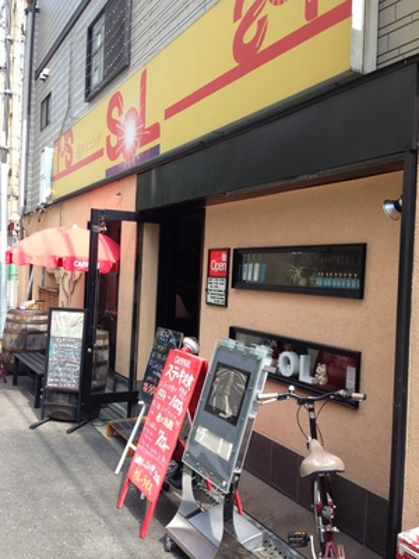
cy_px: 280
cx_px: 210
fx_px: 533
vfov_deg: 55.4
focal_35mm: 33
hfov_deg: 42.9
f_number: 2.4
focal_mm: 4.12
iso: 50
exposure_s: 1/230
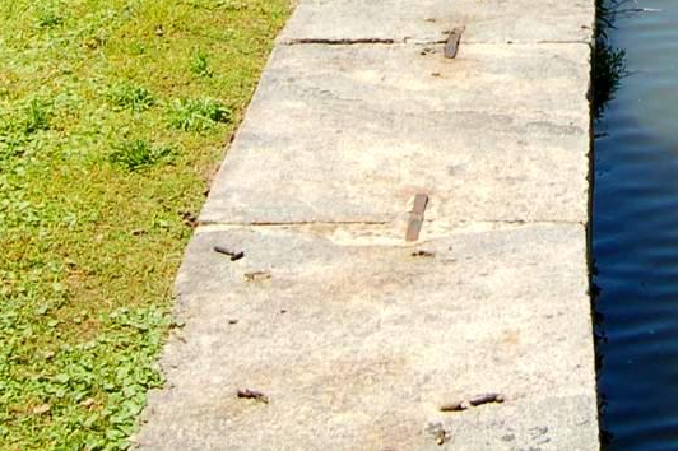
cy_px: -359
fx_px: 2390
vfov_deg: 10.2
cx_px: 822
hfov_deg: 15.5
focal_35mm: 127
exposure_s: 1/320
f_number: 9
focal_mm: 22
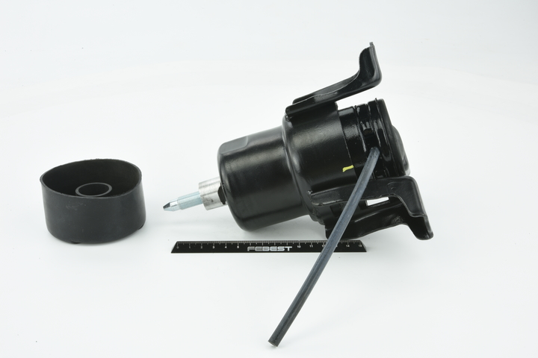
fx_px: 897
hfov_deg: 33.4
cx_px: 269
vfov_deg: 22.6
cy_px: 179
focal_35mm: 60
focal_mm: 60
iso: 64
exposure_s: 1/2
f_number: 29
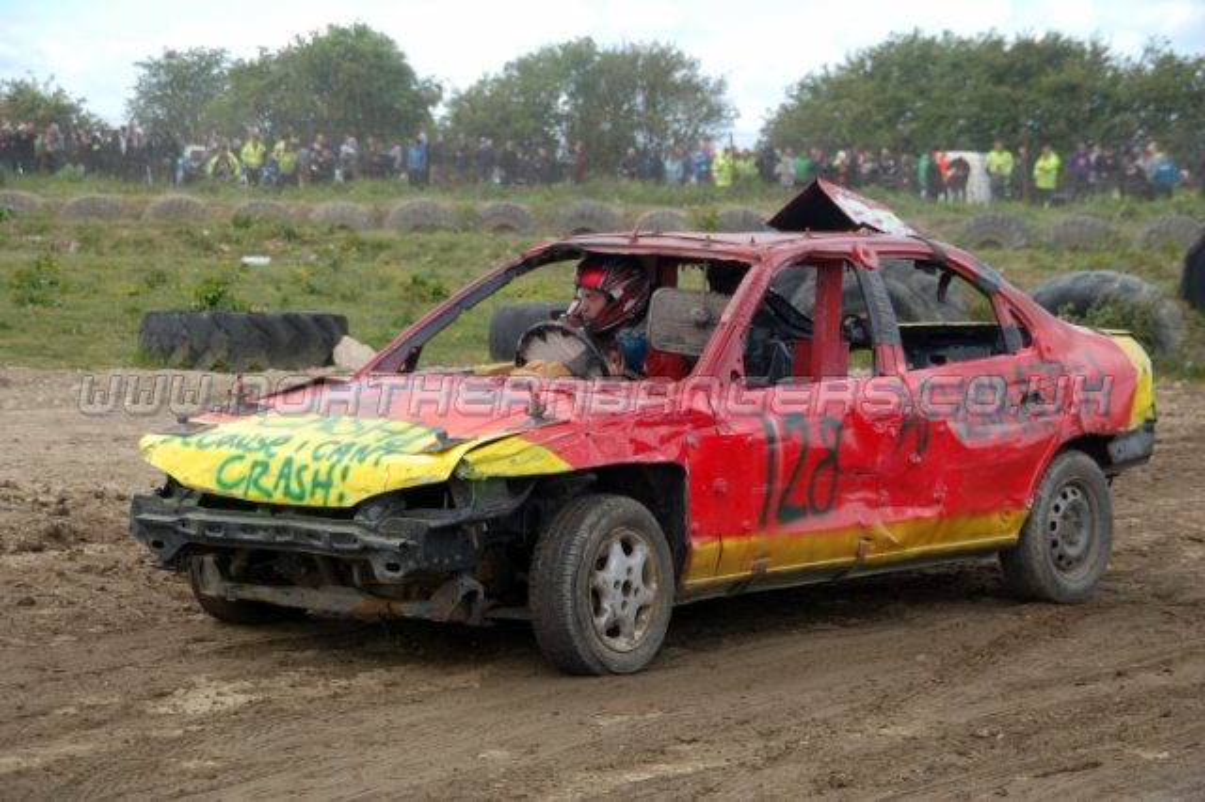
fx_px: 3262
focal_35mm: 98
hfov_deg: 20.9
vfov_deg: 14.0
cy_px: 401
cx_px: 602
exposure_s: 1/500
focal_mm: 65
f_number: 5.3
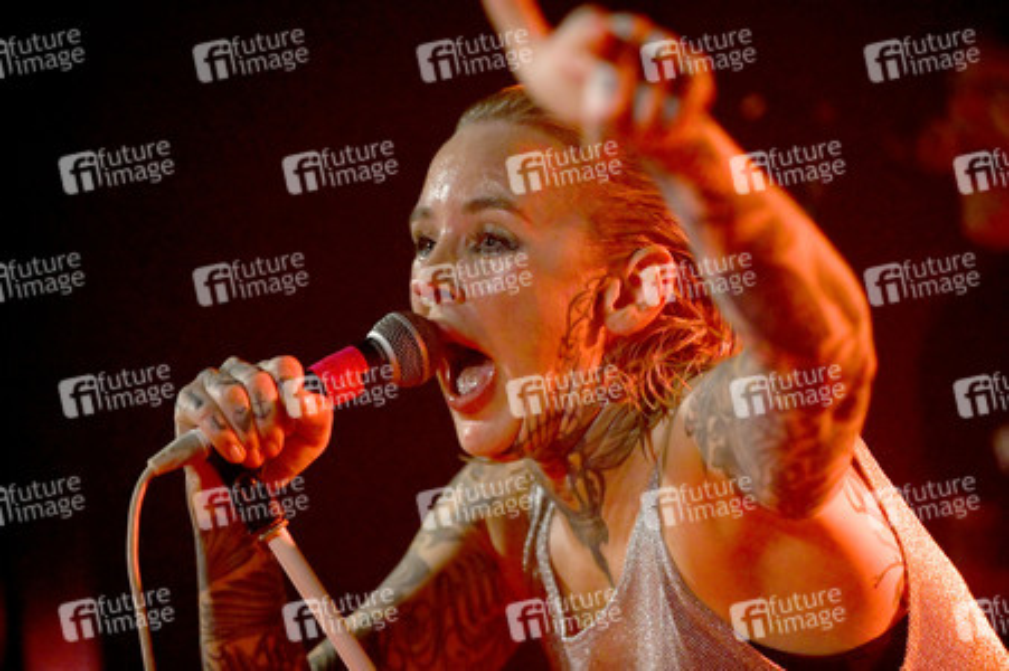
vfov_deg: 10.5
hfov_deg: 15.8
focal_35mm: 130
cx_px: 504
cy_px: 336
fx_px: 3641
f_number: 2.8
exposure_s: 1/400
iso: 6400
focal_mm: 130
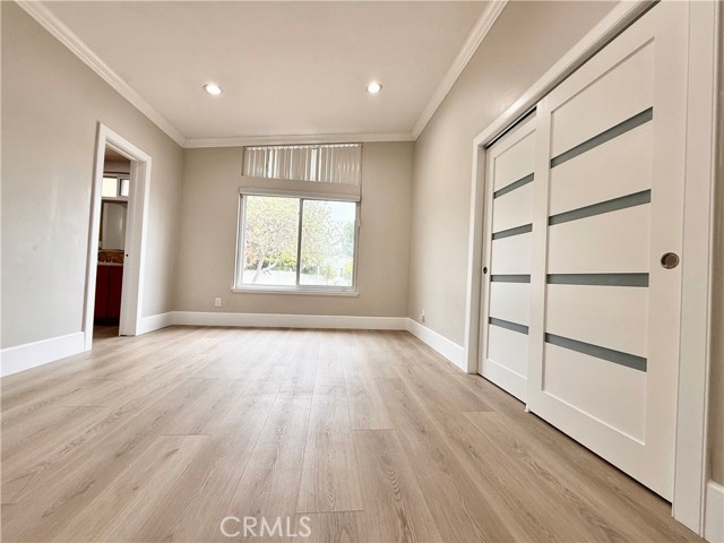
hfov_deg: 102.1
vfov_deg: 85.7
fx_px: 293
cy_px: 272
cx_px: 362
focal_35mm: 14
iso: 64
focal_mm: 2.22
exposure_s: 1/141
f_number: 2.2
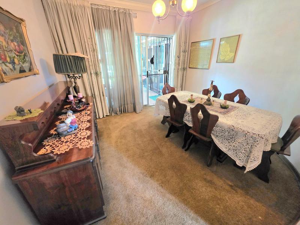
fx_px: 113
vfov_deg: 89.9
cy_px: 112
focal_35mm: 13
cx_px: 150
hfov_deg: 106.2
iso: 640
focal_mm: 2.2
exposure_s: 1/50.3
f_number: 1.9
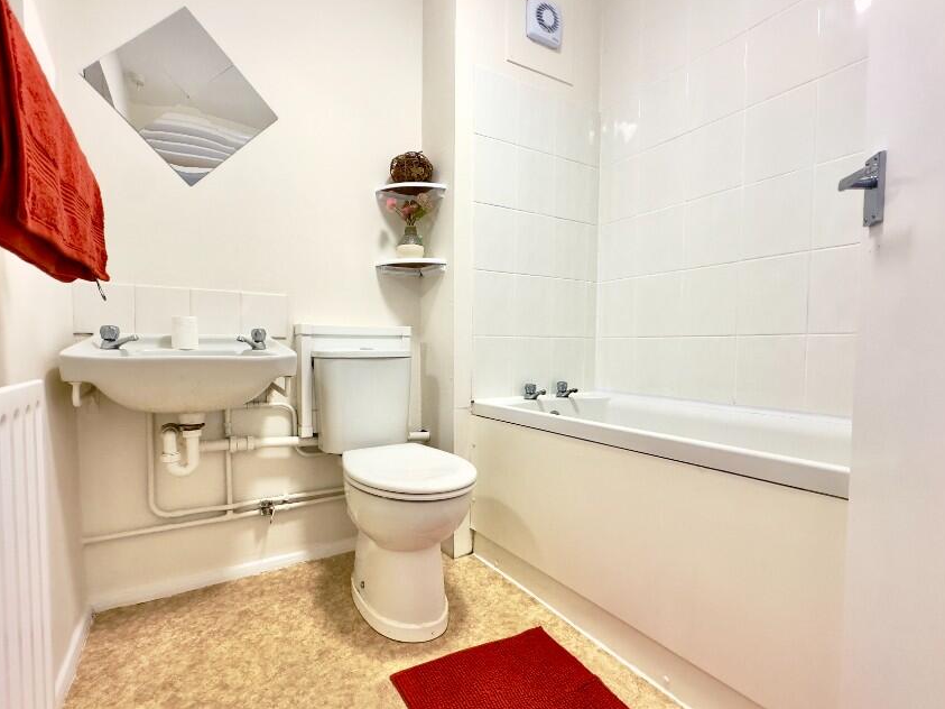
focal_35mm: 17
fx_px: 464
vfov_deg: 74.7
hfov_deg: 90.9
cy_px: 369
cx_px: 441
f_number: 2.2
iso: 160
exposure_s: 1/100
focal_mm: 2.22
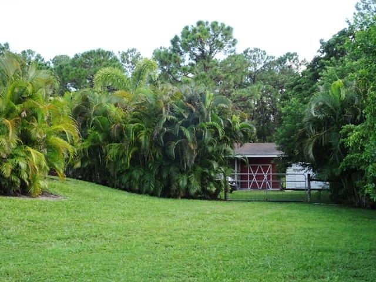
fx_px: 608
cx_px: 188
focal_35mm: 56
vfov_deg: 26.1
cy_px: 141
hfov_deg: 34.3
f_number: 4.5
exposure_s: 1/60
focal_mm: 9.52
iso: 80
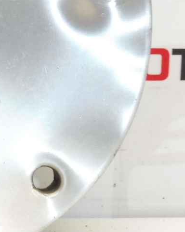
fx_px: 713
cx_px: -121
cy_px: 68
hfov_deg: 13.6
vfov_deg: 18.4
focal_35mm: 104
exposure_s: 1/60
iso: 200
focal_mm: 4.4
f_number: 3.5
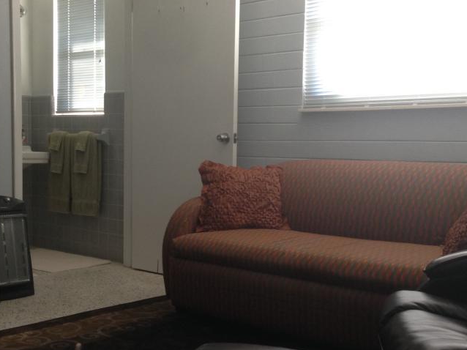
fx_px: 715
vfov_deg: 27.5
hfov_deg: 36.1
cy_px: 205
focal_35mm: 53
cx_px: 203
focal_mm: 4.12
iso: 100
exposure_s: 1/20
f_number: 2.4
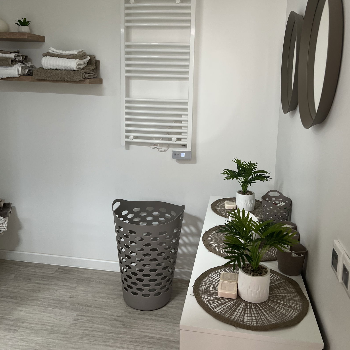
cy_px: 129
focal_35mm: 31
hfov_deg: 52.5
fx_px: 355
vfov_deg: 51.9
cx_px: 176
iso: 160
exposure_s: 1/50
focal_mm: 5.7
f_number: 1.5
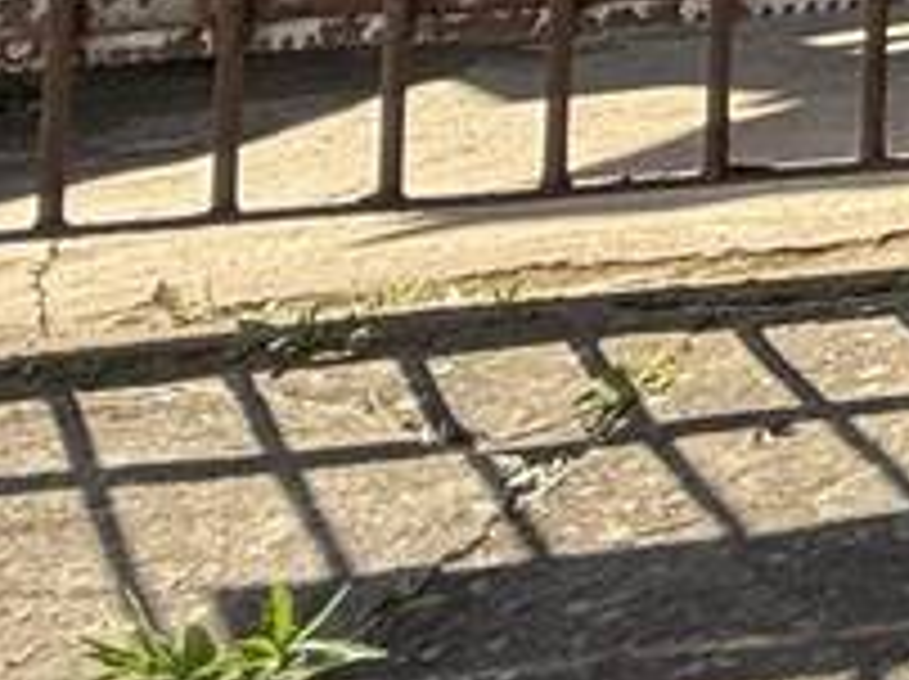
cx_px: 2619
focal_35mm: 100
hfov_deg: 11.9
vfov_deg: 12.1
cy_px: -905
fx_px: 2623
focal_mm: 2.22
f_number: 2.2
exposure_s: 1/333
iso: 64
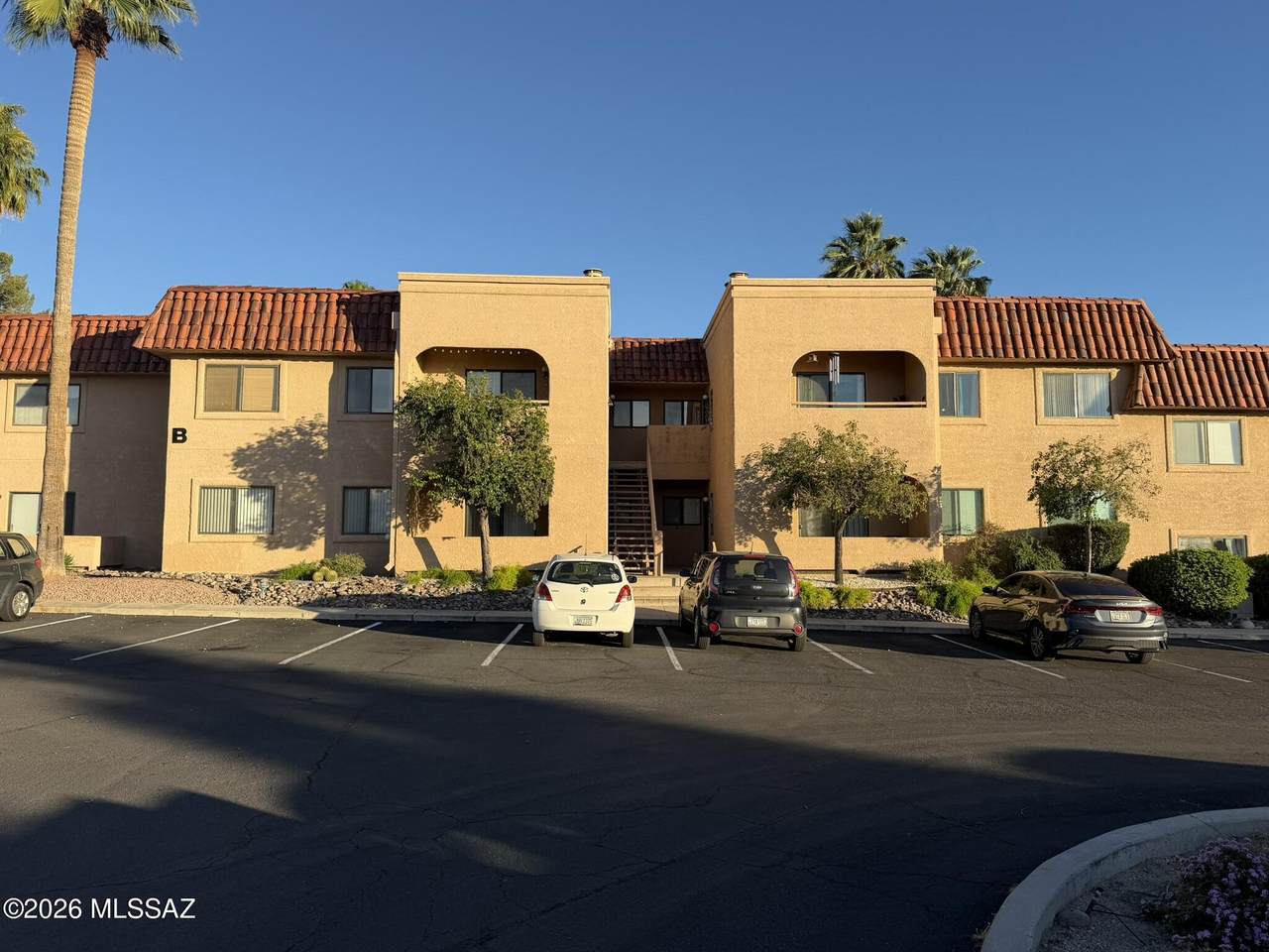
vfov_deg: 56.8
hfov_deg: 71.6
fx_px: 880
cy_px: 476
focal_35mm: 24
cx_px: 634
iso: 80
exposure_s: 1/2445
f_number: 1.78
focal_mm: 6.76
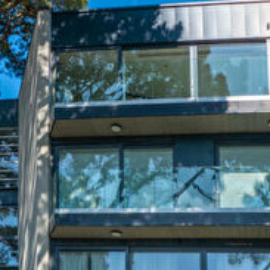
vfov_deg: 29.4
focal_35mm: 52
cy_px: 302
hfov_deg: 32.5
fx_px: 459
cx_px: 180
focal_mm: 16
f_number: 11
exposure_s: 1/160
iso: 200
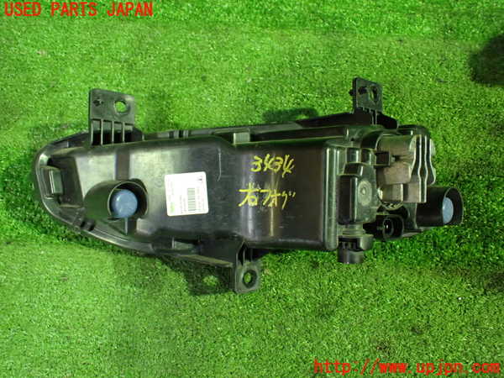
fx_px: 437
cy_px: 189
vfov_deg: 46.8
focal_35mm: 30
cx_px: 252
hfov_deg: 60.0
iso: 1000
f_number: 2.3
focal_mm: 5.4
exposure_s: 1/30
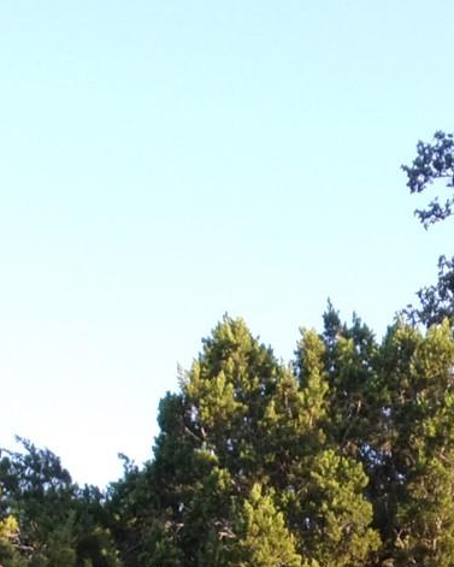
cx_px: 415
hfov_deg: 11.0
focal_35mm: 140
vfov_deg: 13.5
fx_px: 2351
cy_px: 580
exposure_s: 1/170
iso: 80
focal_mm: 5.9
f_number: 3.7
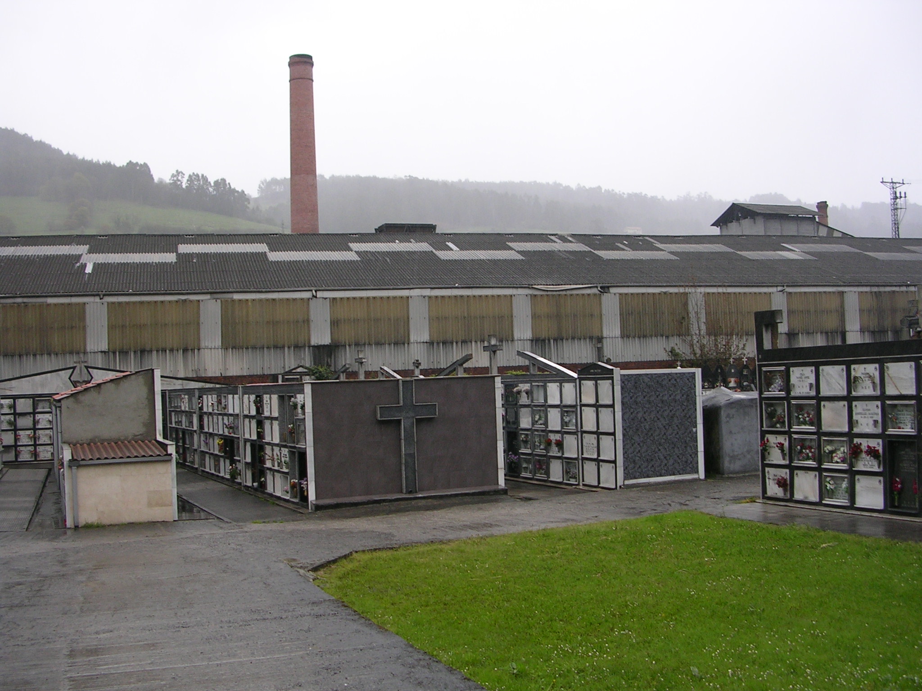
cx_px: 461
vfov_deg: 37.7
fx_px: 1012
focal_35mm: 38
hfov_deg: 49.0
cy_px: 346
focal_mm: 5.8
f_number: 2.8
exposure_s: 1/70.9
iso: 50
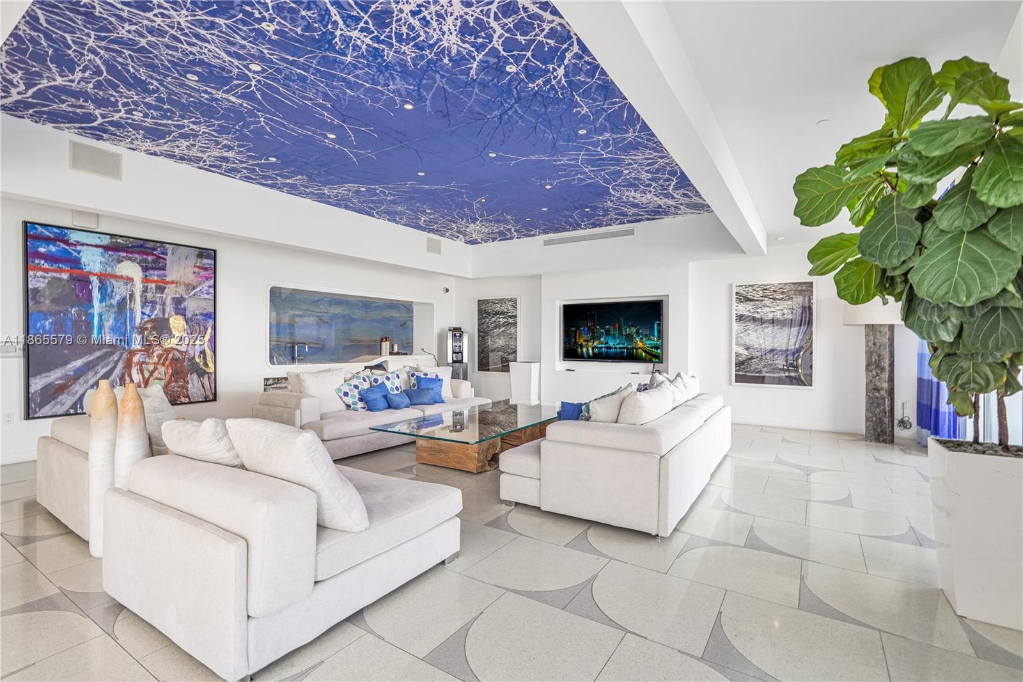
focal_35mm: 16
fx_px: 455
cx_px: 512
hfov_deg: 96.7
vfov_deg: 73.7
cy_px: 341
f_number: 8
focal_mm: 16
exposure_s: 1/15
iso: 250
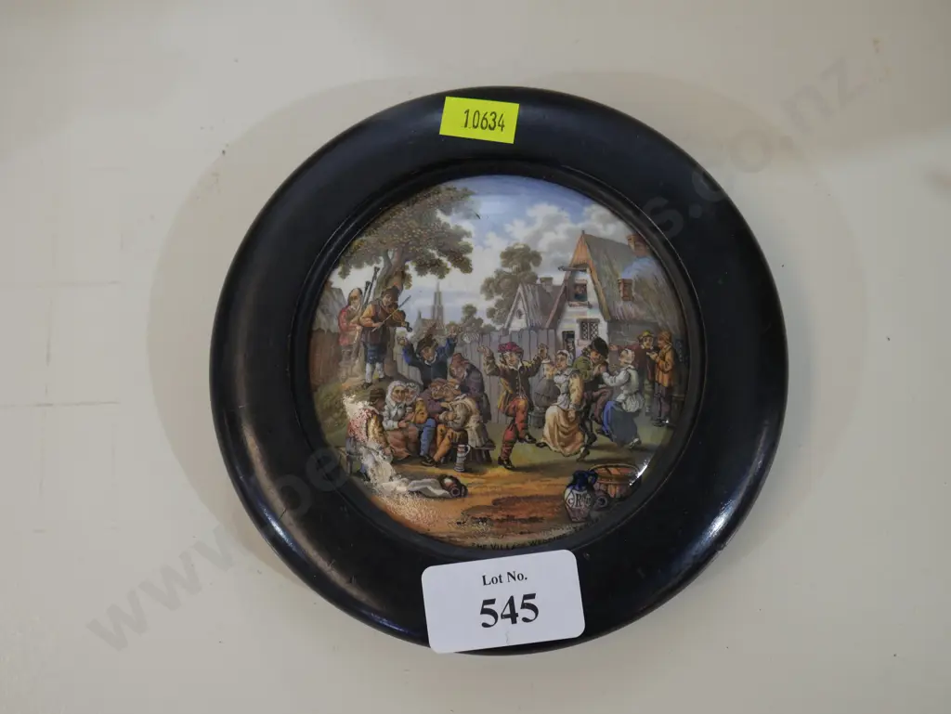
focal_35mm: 42
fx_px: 1154
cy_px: 357
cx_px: 476
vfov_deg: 34.4
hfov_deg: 44.8
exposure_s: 1/60
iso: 640
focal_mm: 21
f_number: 4.6
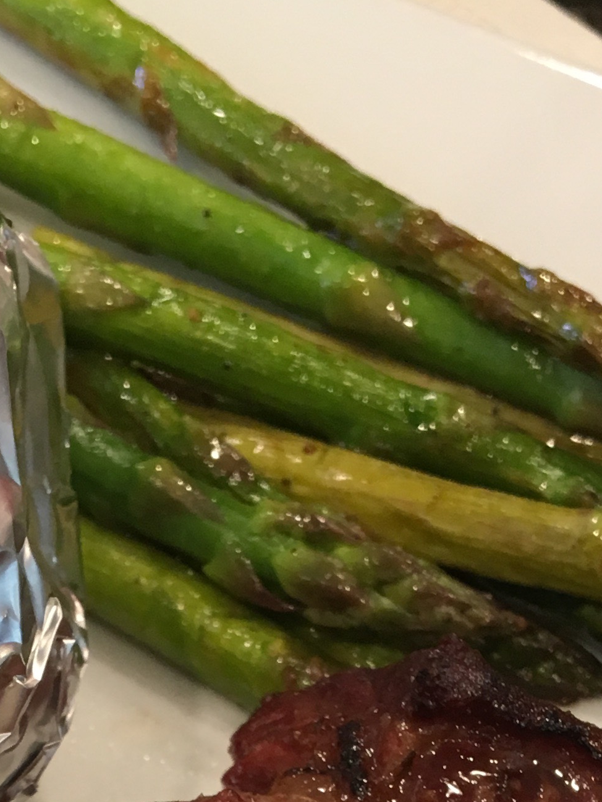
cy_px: 1105
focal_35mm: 90
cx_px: 160
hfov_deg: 16.3
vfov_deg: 19.7
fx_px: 2087
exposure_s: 1/30
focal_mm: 4.15
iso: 80
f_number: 2.2
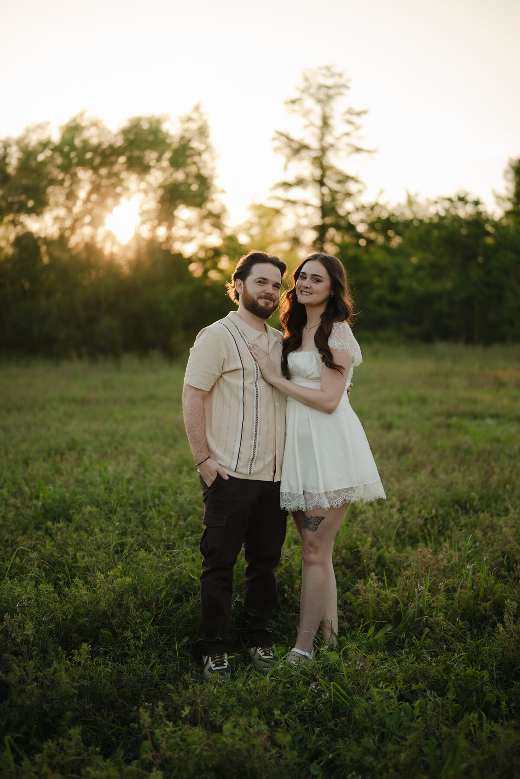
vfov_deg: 39.6
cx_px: 260
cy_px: 390
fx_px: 1083
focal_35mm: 50
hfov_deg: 27.0
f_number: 1.4
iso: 100
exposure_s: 1/1250
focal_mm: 50
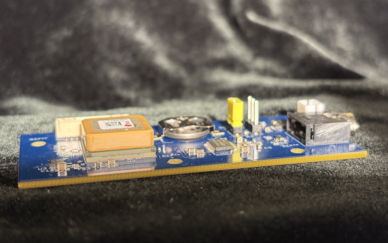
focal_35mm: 56
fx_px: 592
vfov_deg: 23.1
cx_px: 192
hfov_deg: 36.3
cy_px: 111
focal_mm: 5.96
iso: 100
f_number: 1.6
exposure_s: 1/40
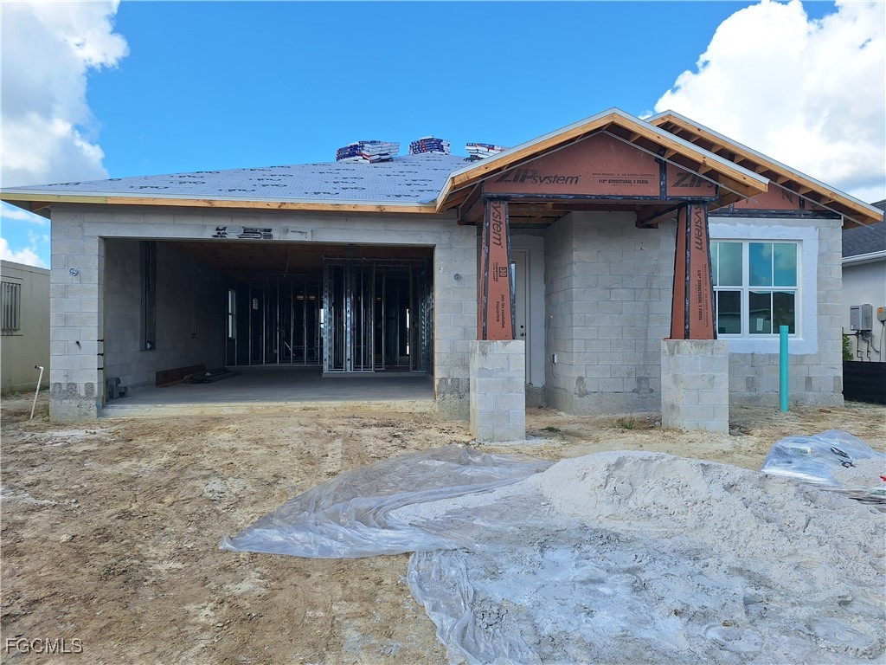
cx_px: 443
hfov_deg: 73.9
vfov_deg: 58.9
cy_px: 332
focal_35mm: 23
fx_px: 589
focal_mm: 5.54
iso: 40
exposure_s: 1/2041
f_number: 1.8
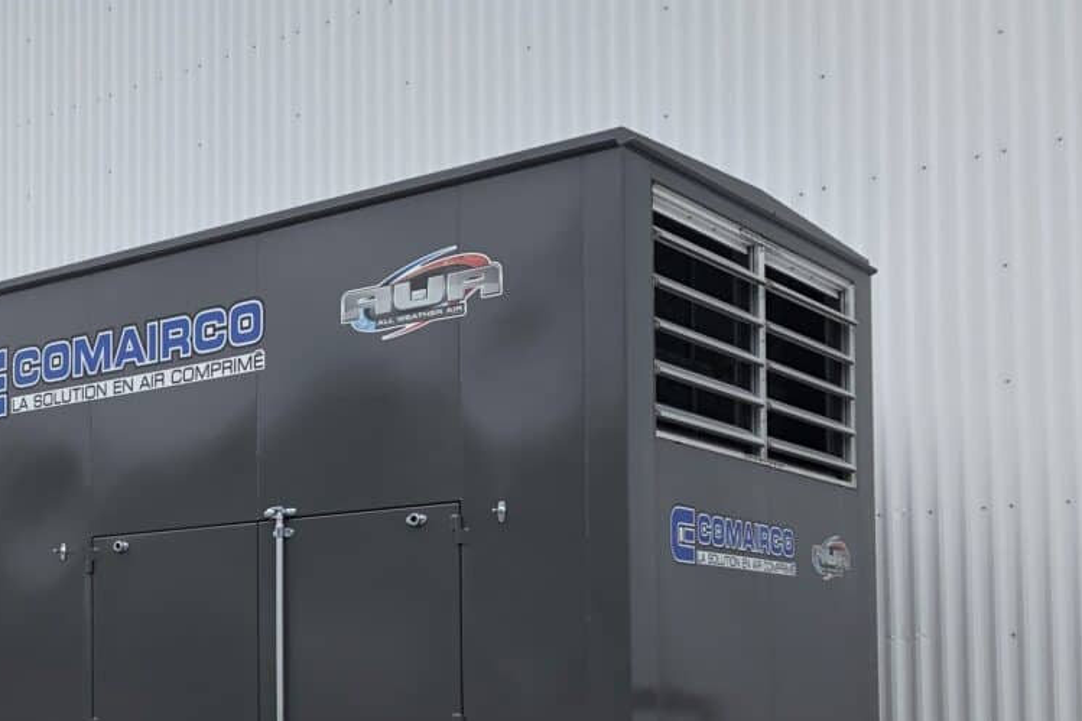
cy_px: 653
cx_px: 59
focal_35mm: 56
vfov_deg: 23.5
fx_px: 1683
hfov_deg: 33.3
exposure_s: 1/923
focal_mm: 3.99
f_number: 1.8
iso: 20
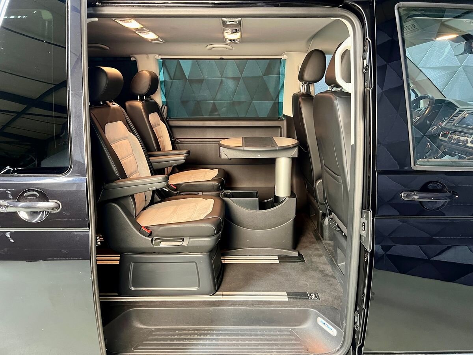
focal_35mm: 26
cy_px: 178
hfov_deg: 67.3
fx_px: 355
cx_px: 236
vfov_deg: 53.1
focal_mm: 5.7
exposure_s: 1/25
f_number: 1.5
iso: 500
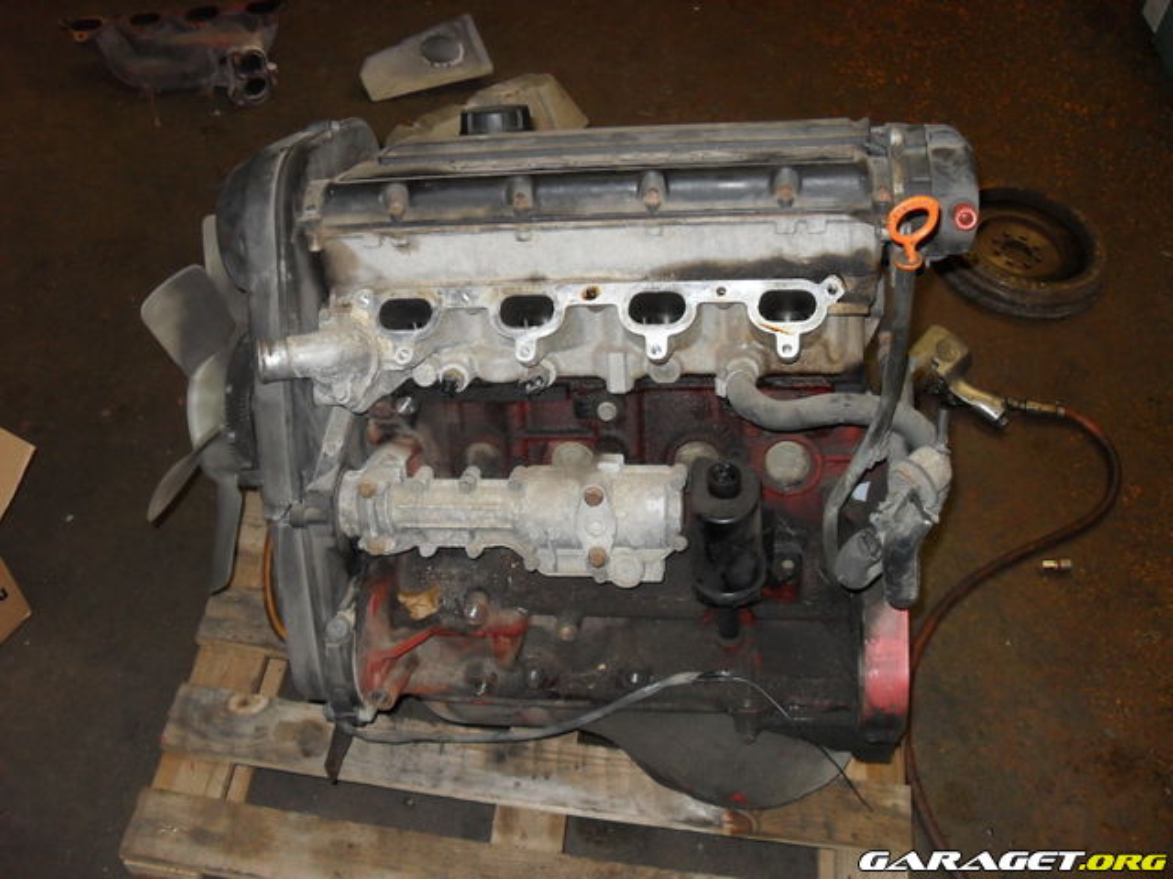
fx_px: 1186
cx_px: 586
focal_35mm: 35
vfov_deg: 40.7
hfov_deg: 52.6
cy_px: 440
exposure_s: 1/45
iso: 200
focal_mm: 6.2
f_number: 2.8
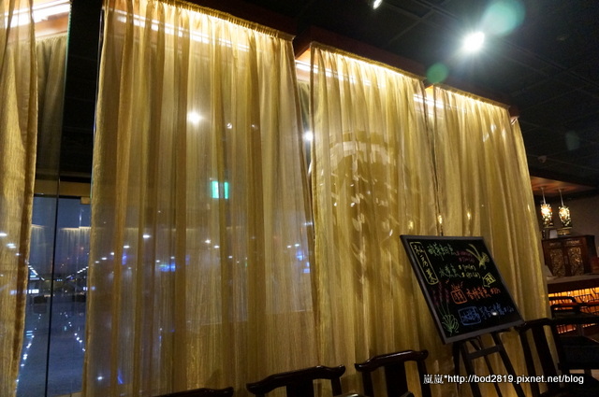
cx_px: 300
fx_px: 399
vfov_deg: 53.0
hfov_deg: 73.8
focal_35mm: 24
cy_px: 198
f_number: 3.5
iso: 2500
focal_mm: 16
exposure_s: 1/160
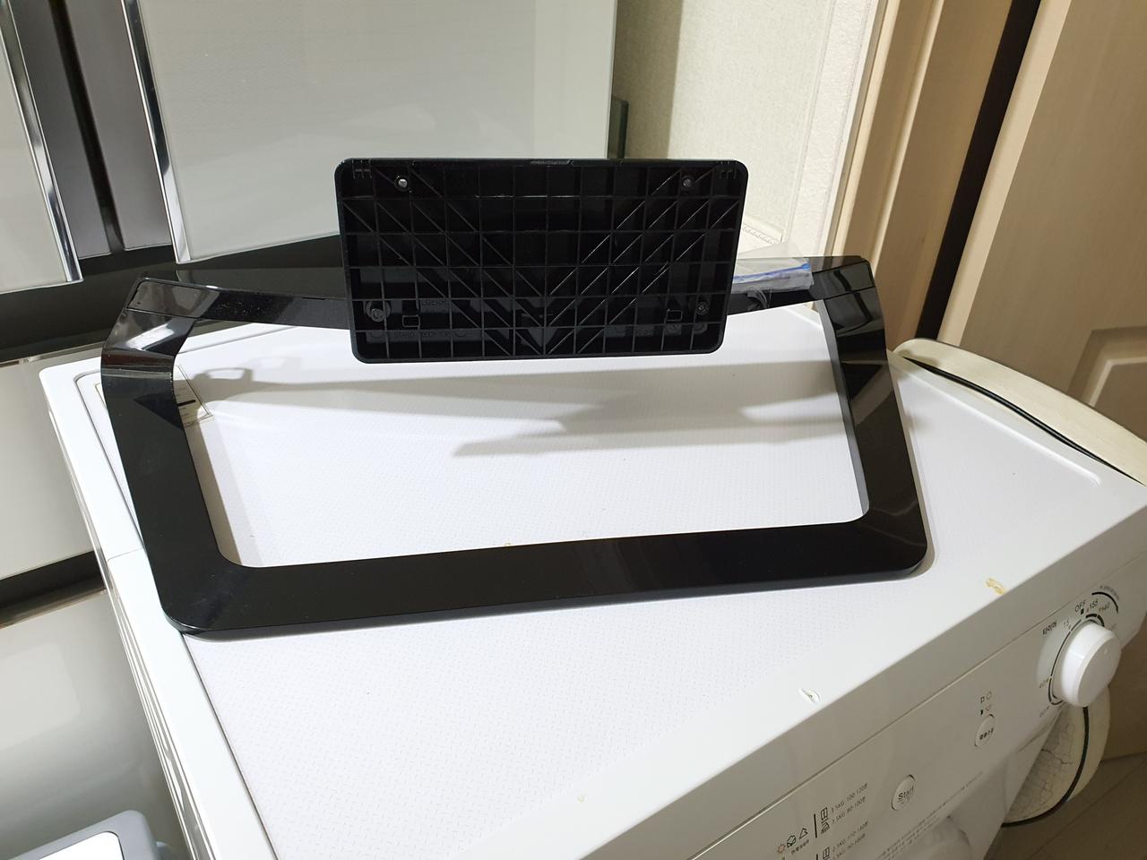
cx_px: 574
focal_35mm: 26
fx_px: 862
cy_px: 430
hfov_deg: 67.3
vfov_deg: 53.1
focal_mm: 4.3
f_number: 2.4
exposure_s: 1/40
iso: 400
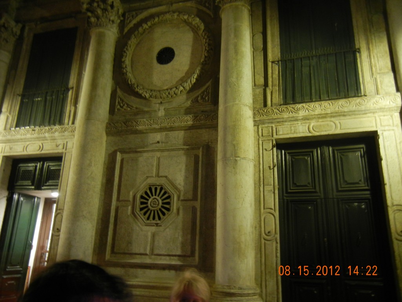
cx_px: 201
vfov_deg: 46.8
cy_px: 151
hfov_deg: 60.0
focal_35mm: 30
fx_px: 348
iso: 400
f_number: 3.5
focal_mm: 5.4
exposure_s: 1
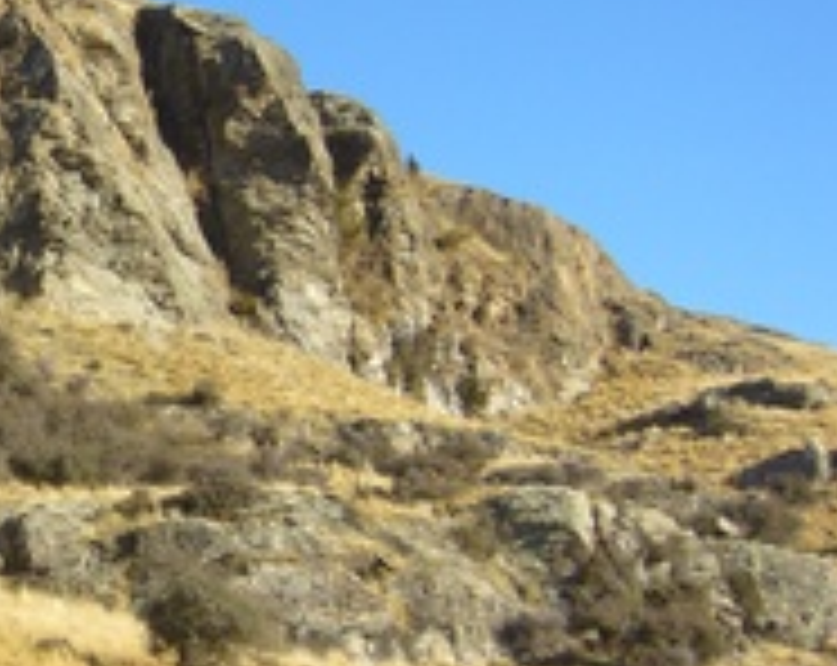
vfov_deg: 18.9
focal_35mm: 81
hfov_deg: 22.3
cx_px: -76
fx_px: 2002
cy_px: 274
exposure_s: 1/125
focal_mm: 5.8
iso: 80
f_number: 5.6
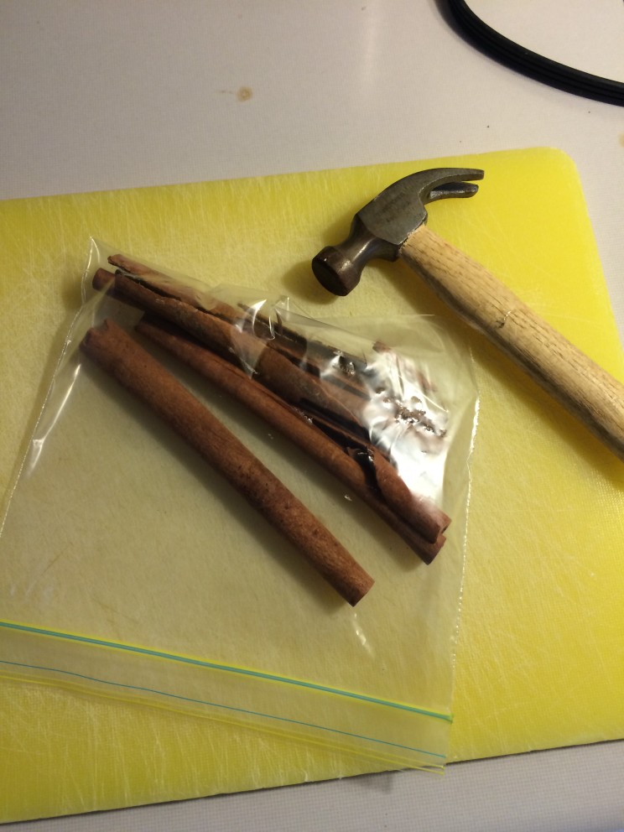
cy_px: 416
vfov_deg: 61.7
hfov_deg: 48.2
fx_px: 697
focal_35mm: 29
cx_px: 312
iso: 50
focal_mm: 4.15
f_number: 2.2
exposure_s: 1/30
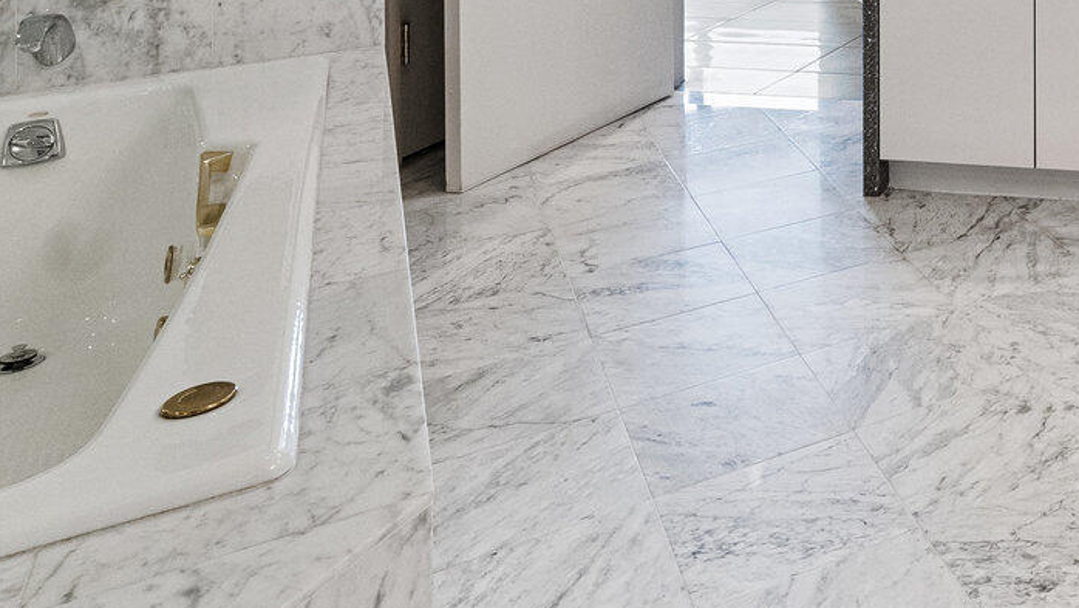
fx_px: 1231
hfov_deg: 36.8
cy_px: -284
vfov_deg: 22.9
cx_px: 1283
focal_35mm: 43
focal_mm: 14
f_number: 9
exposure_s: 1/13
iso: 2500
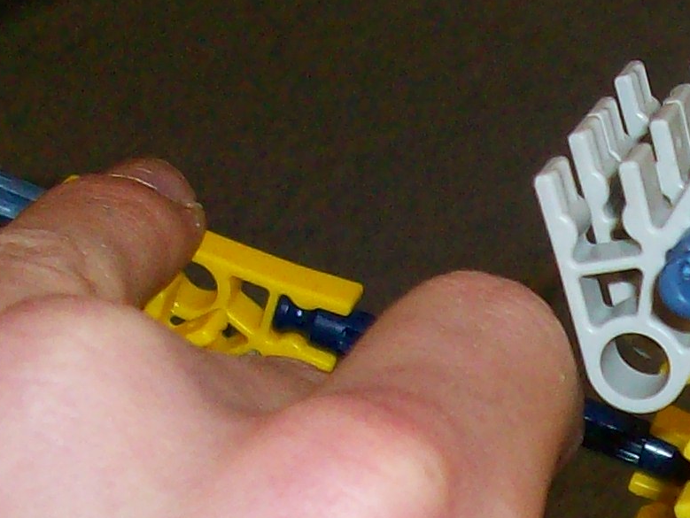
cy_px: 676
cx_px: 880
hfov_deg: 14.2
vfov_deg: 10.8
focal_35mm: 134
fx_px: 2672
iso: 160
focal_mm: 5.7
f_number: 2.8
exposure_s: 1/60
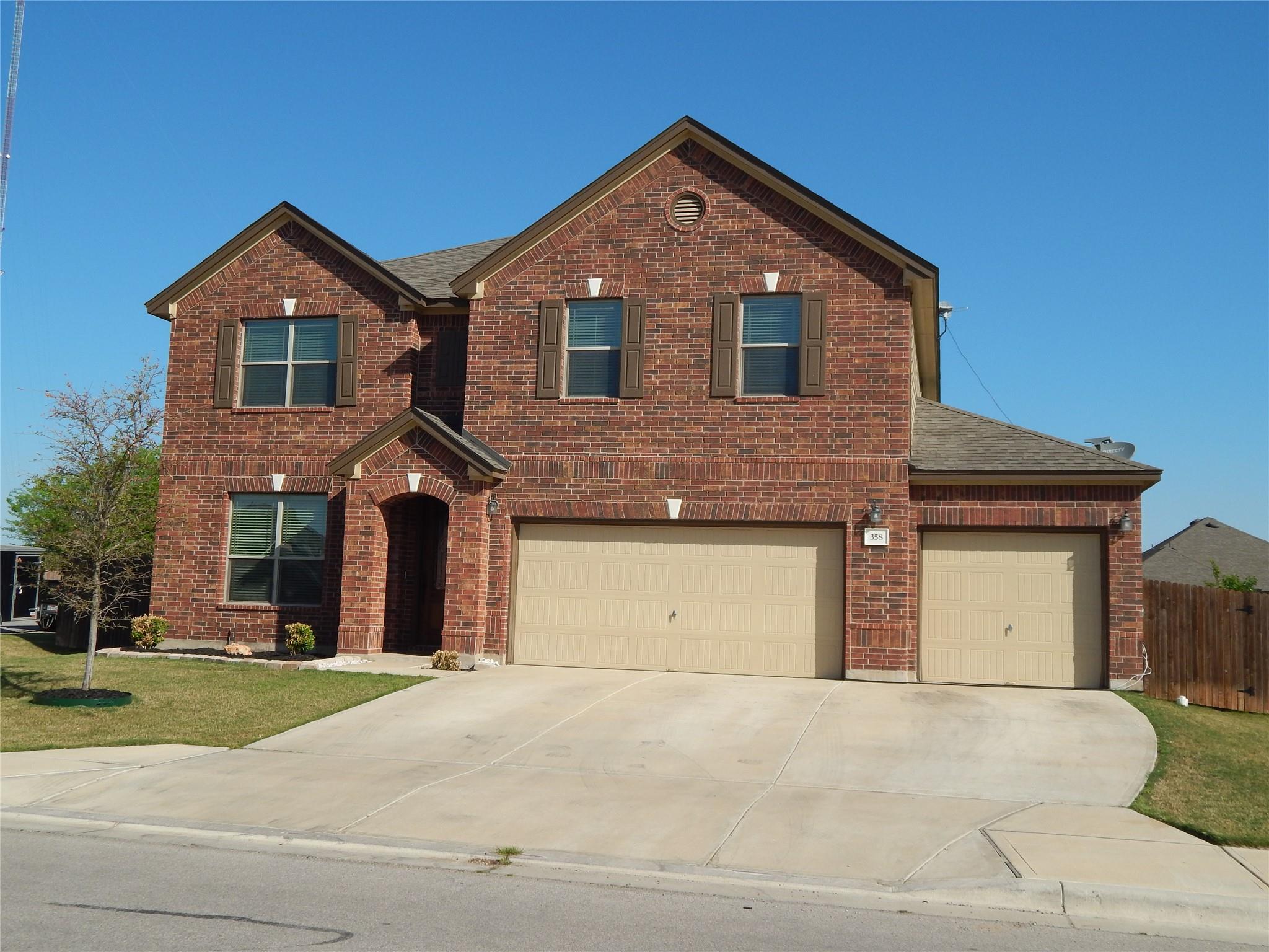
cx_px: 634
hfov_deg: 52.6
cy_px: 476
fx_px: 1283
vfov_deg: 40.7
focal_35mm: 35
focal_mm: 6.1
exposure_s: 1/500
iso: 125
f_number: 6.7
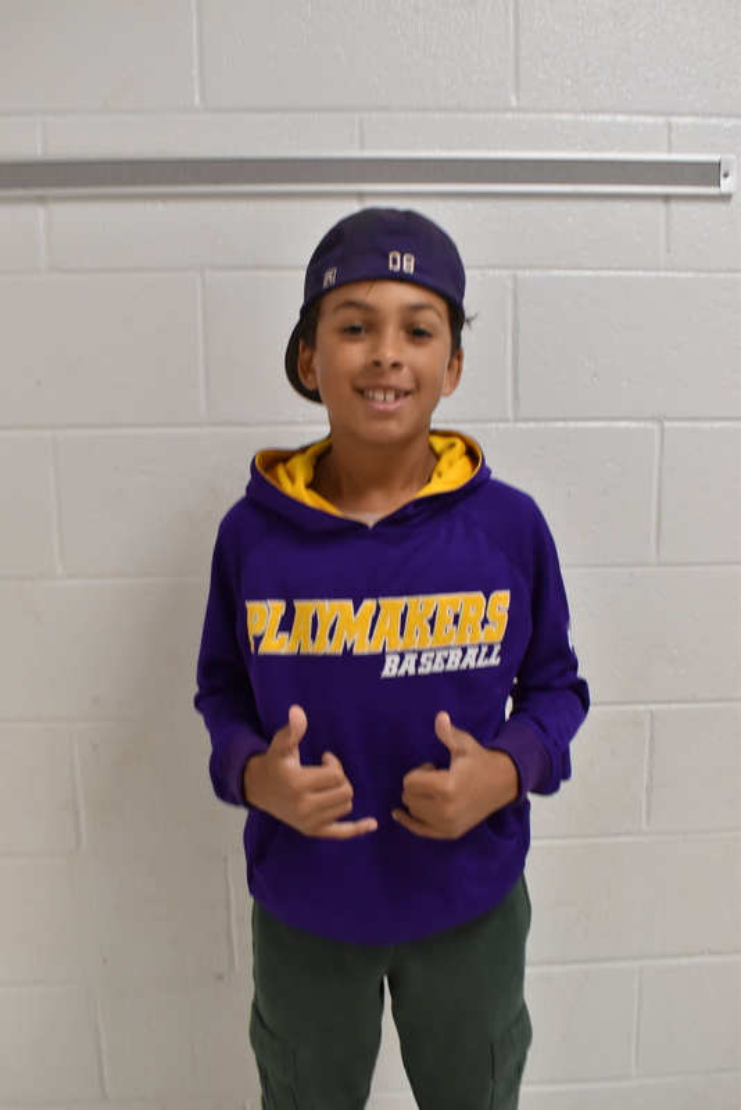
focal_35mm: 33
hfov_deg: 40.0
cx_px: 370
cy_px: 555
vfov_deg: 57.2
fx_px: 1018
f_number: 7.1
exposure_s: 1/30
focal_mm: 22
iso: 1100
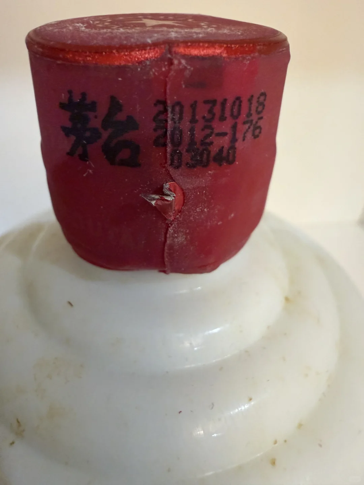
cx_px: 182
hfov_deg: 56.8
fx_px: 336
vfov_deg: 71.6
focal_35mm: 24
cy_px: 242
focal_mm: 2.22
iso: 400
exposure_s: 1/50
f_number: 2.2
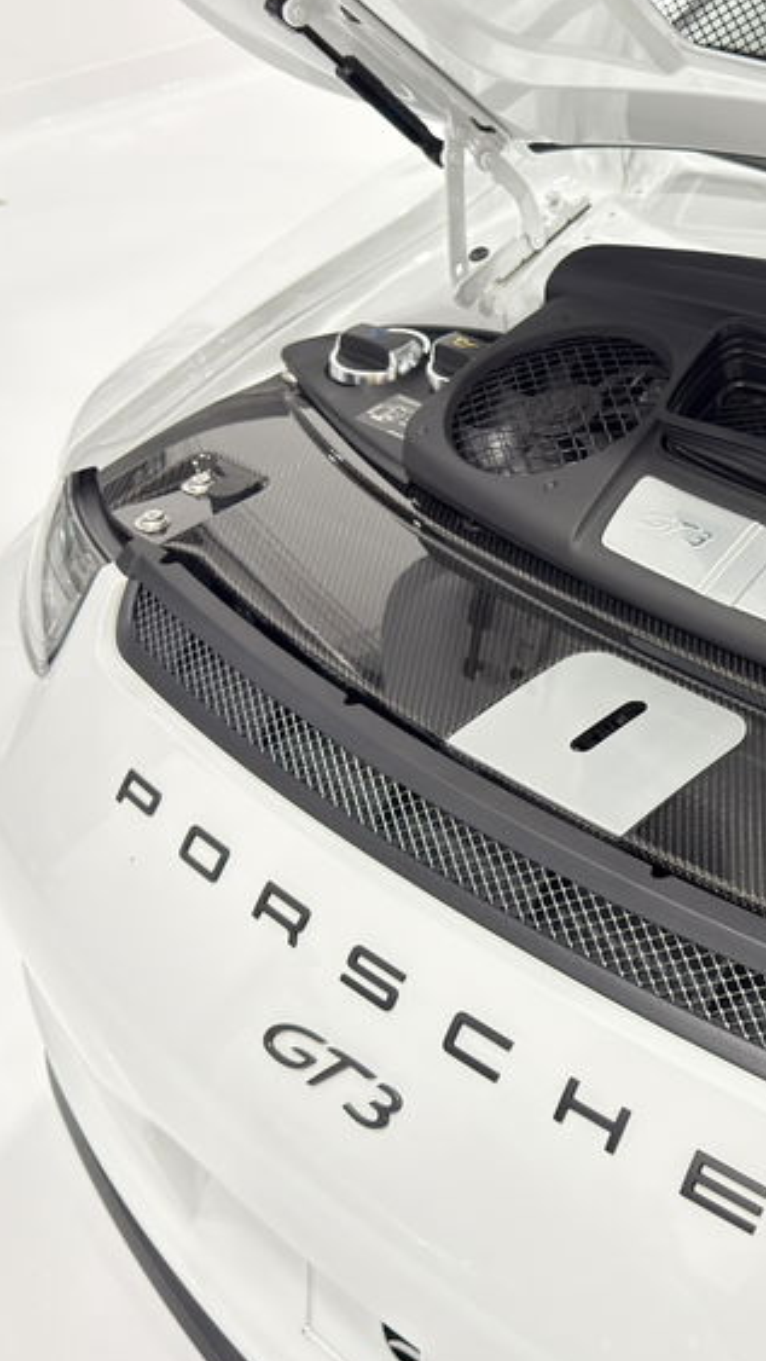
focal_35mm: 52
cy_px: 677
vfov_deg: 39.9
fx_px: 1876
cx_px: 863
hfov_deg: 21.7
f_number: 1.78
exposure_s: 1/120
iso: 200
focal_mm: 6.76
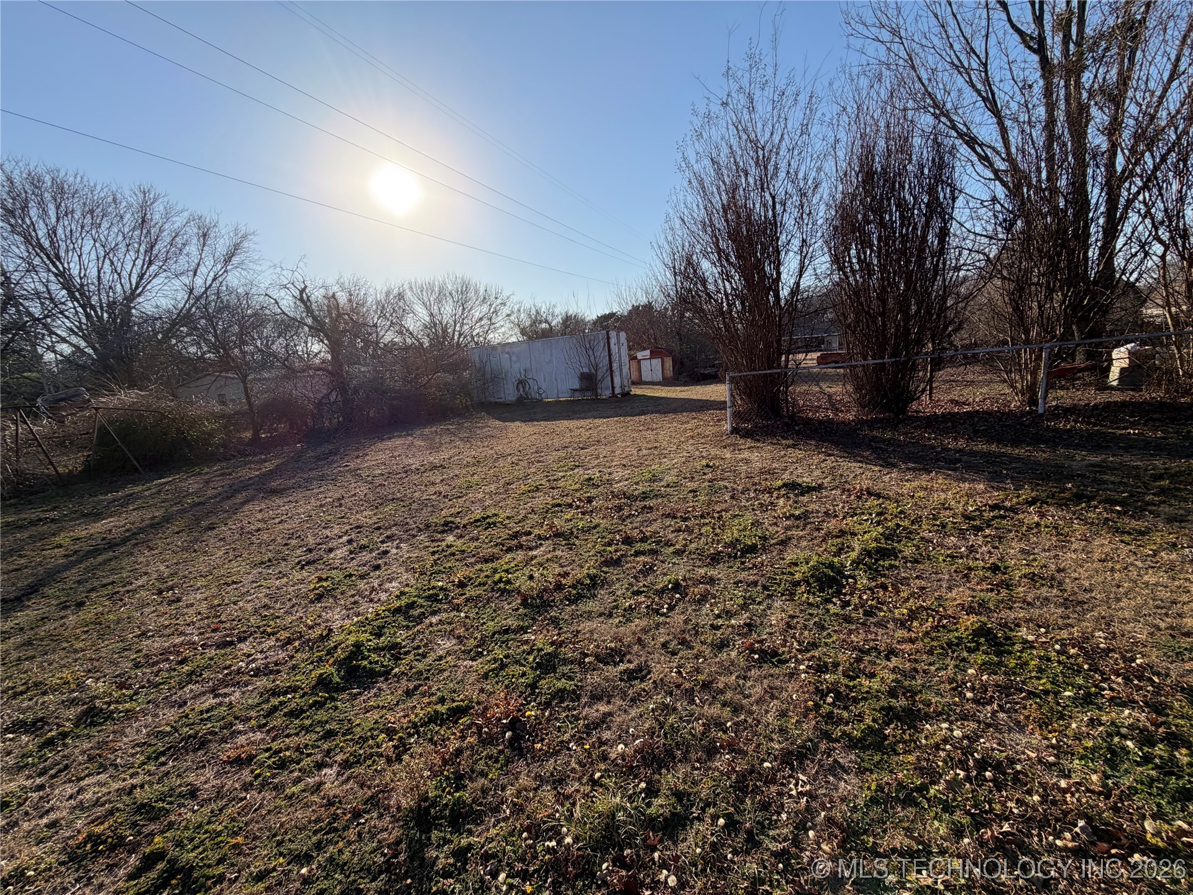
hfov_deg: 102.1
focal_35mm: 14
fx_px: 482
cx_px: 596
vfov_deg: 85.7
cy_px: 448
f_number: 2.2
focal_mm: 2.22
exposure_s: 1/955
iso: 32
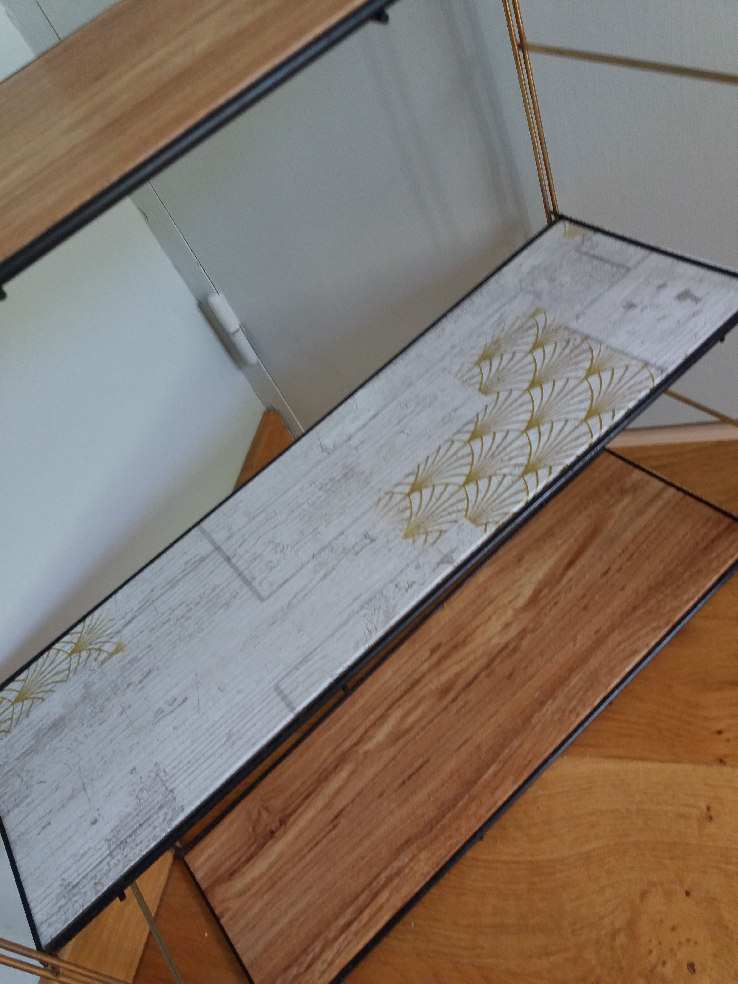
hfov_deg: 49.7
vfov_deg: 63.4
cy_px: 492
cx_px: 369
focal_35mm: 28
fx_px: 796
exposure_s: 1/30
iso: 100
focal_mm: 3.7
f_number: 1.9
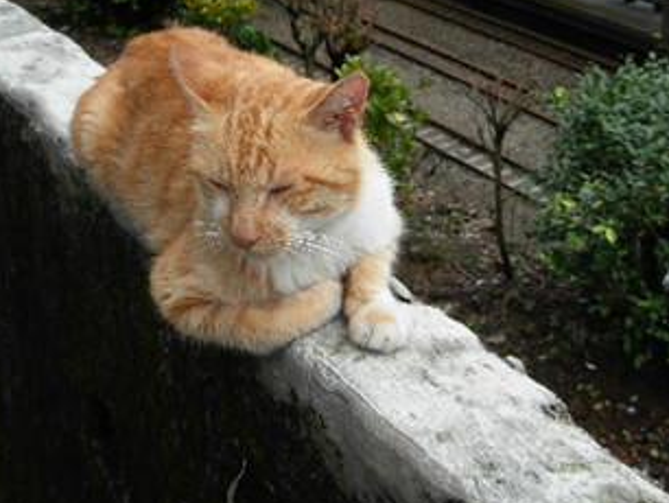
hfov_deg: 31.2
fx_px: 1199
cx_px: 313
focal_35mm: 62
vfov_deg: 23.5
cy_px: 139
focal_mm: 6.3
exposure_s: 1/287
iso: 79
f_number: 2.9
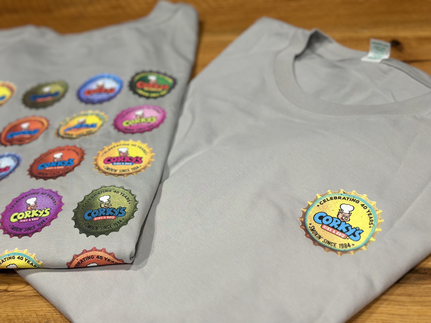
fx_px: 598
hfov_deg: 39.7
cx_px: 216
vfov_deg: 30.3
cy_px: 162
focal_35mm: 48
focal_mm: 6.86
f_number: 1.78
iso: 80
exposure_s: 1/60
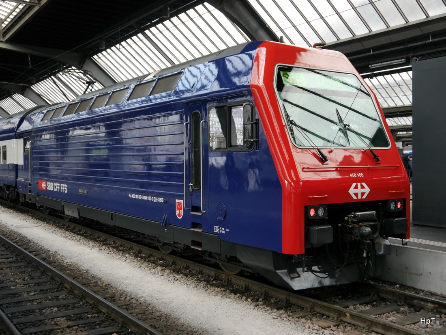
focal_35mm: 42
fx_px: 541
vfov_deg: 34.3
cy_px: 168
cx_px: 223
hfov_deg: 44.8
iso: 160
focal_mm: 21
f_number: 4.3
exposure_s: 1/60
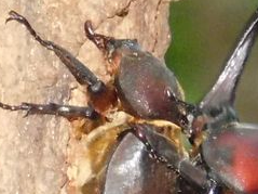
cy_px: 244
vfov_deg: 1.7
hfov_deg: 2.2
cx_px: 209
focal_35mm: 892
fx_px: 6645
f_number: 5.7
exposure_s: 1/60
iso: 1400
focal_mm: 47.2
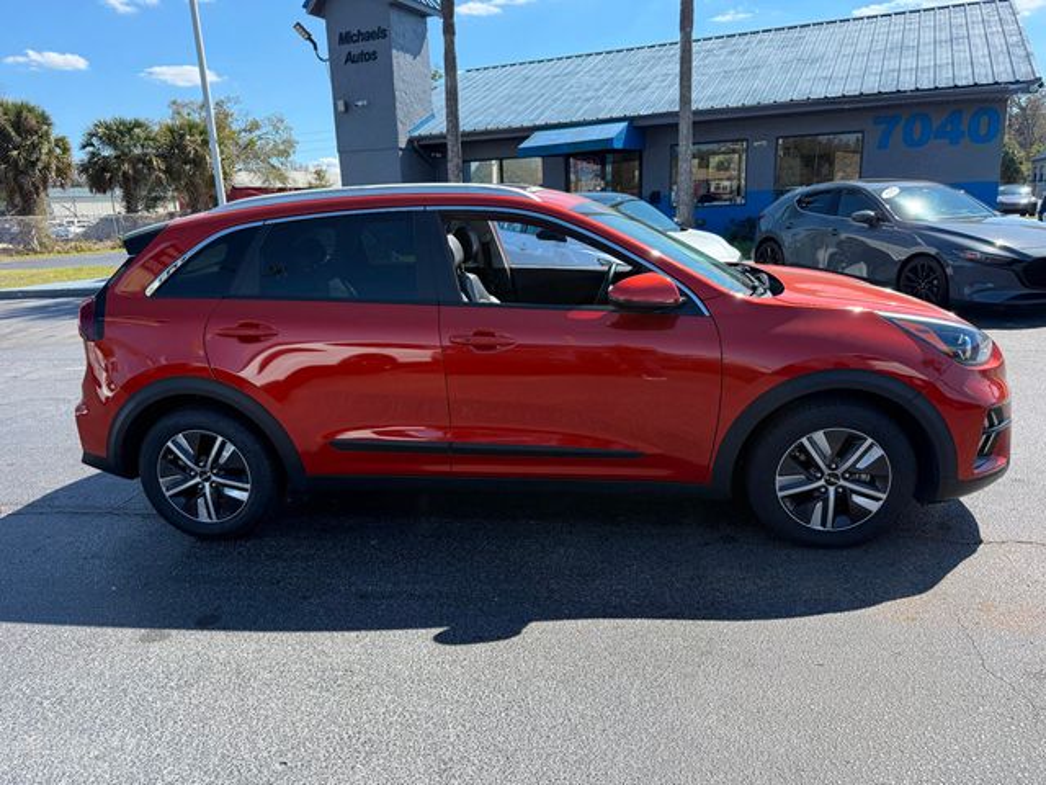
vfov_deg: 56.8
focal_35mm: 24
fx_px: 725
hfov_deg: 71.6
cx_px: 523
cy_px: 392
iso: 100
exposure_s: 1/2703
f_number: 1.78
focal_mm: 6.76
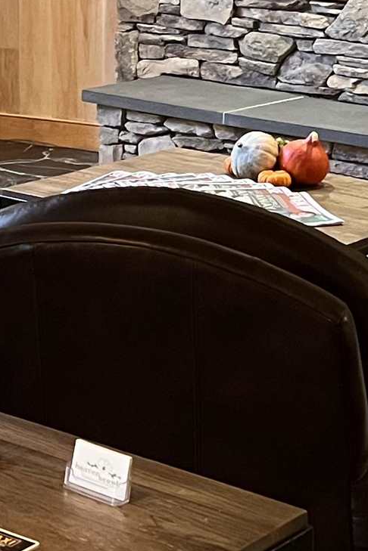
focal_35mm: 114
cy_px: 129
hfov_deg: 12.0
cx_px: 217
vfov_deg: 17.8
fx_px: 1748
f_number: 1.6
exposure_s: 1/60
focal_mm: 5.1
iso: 500
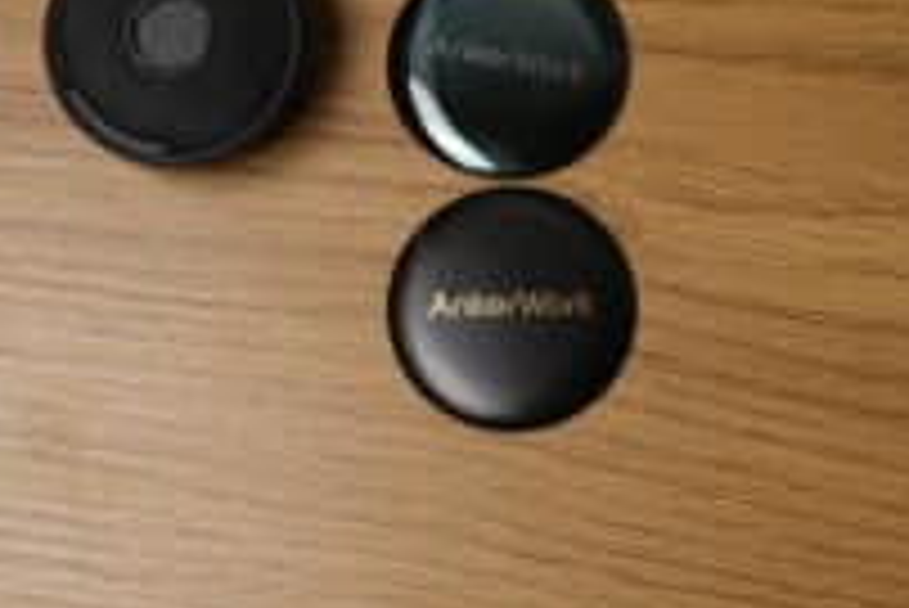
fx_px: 2047
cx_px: 585
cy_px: 99
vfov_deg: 16.7
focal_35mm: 81
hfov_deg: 24.9
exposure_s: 1/45
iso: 160
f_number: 6.4
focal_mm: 28.3
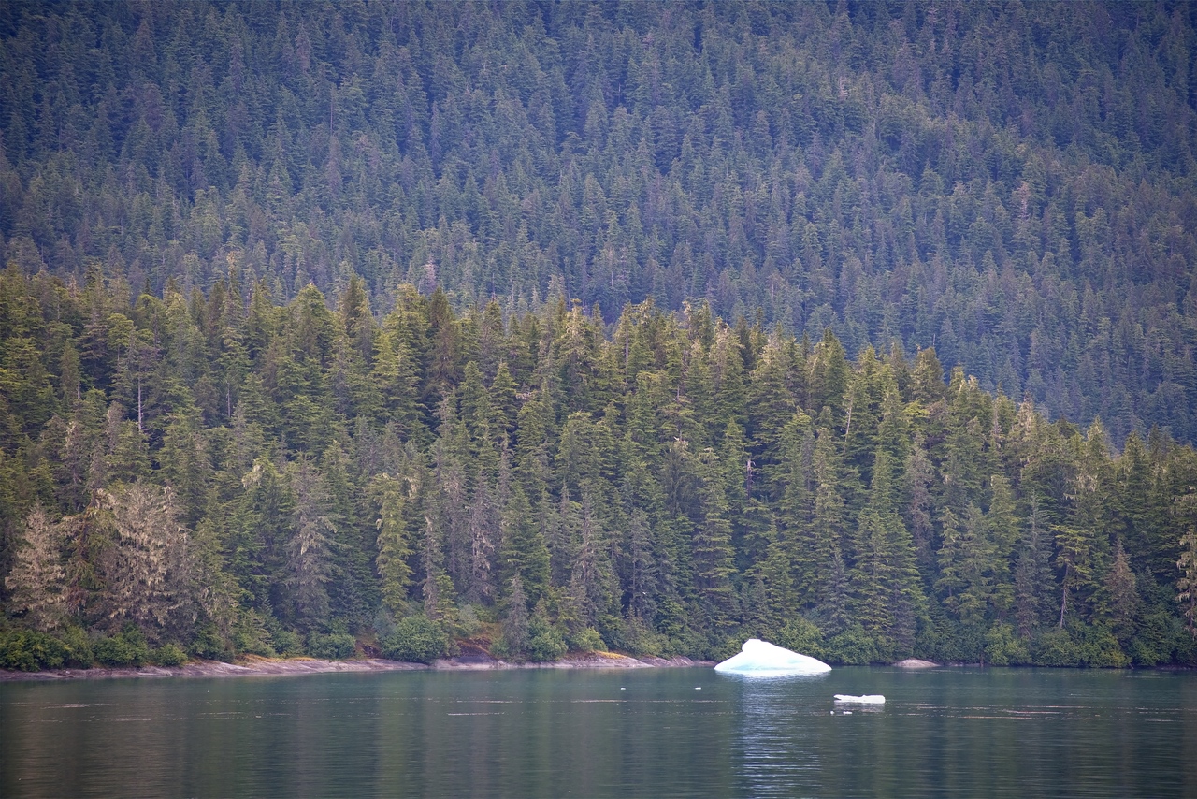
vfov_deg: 7.4
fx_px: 6152
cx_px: 598
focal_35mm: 185
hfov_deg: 11.1
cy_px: 400
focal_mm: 185
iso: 360
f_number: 5
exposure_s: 1/400
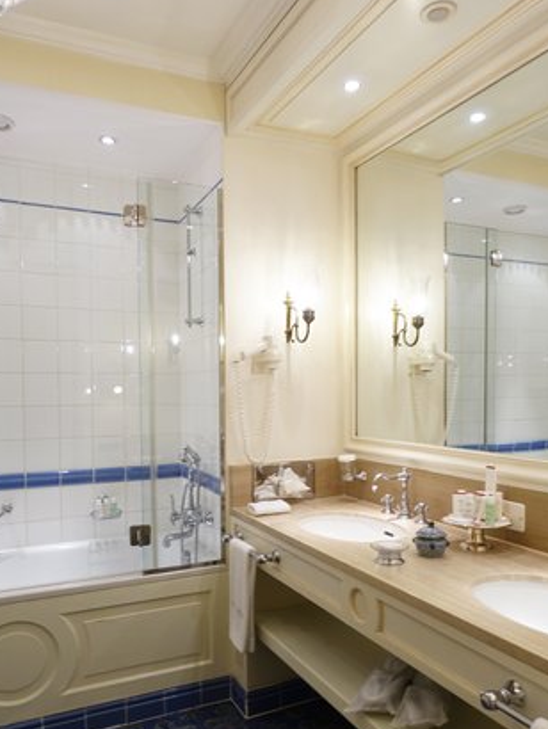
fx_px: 569
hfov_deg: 51.4
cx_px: 272
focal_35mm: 27
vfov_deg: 65.0
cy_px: 411
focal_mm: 8.8
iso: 125
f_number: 2.8
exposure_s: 1/30
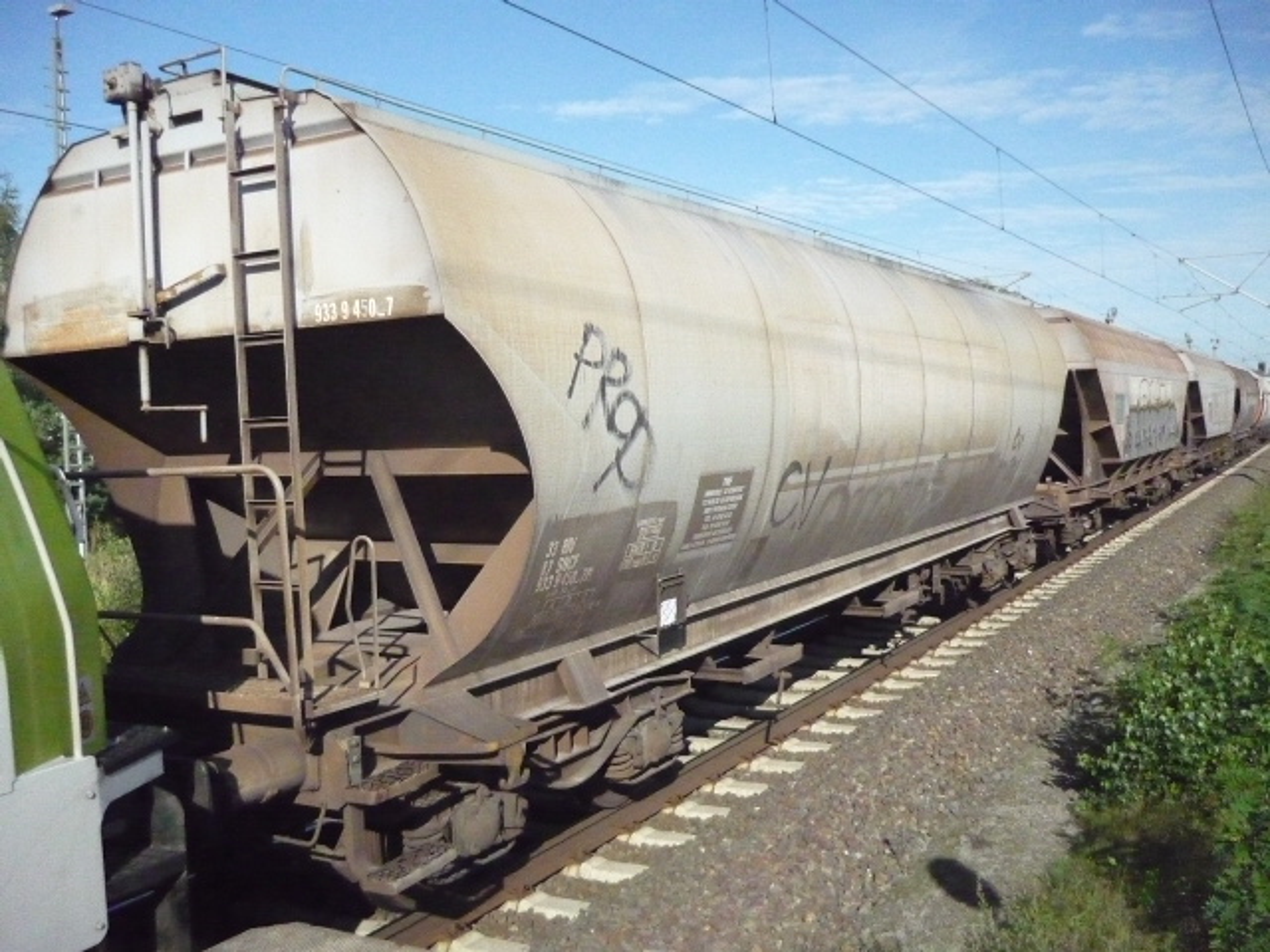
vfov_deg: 42.9
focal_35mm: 33
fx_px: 1211
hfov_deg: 55.4
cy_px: 476
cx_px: 635
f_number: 8
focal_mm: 5.5
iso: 1600
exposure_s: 1/2000
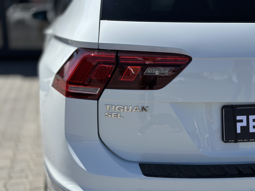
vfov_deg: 30.3
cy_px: 96
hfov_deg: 39.7
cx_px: 128
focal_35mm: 48
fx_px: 354
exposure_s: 1/8929
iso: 100
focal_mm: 6.86
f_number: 1.78
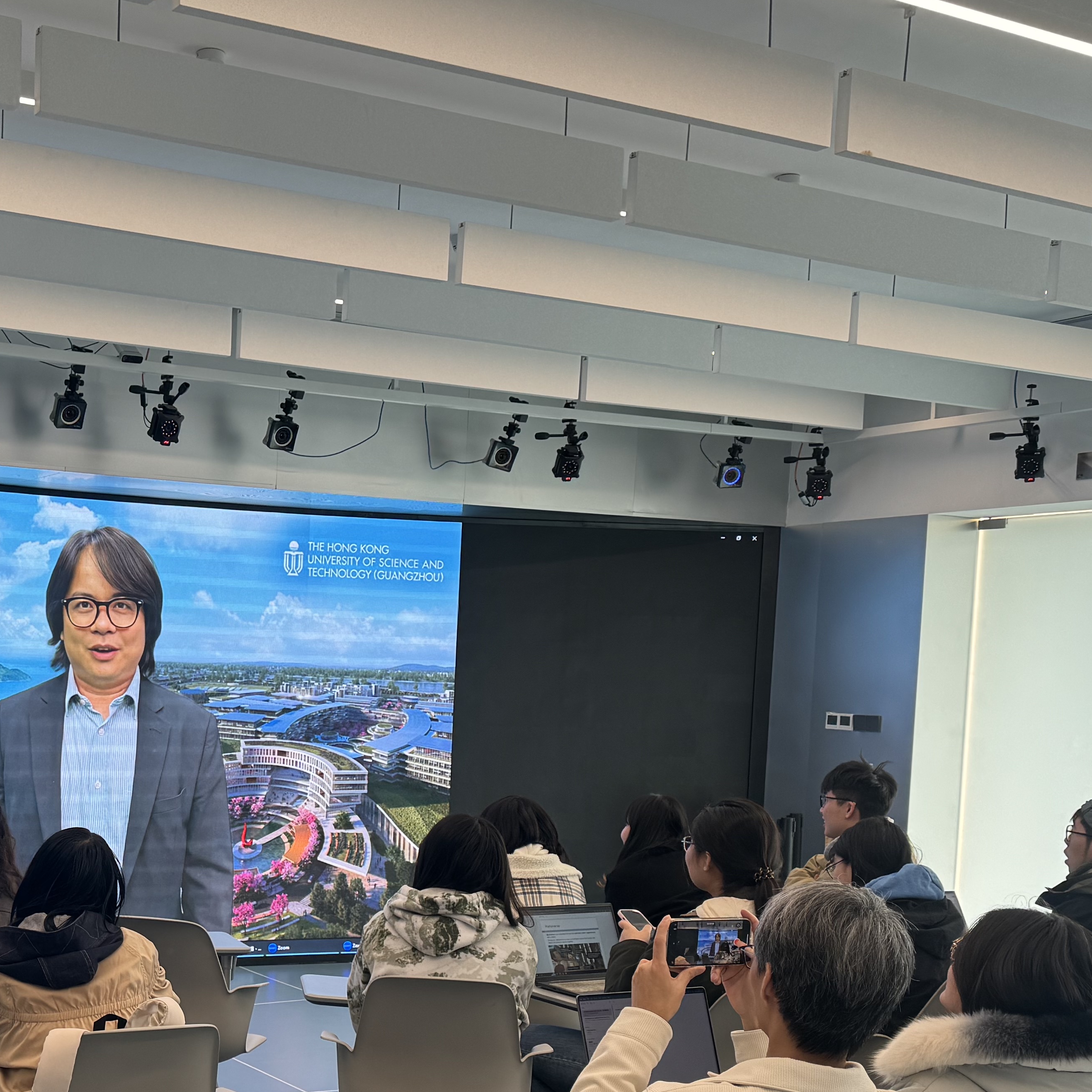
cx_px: 177
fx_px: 1642
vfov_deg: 36.1
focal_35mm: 46
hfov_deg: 35.3
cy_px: 799
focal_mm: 6.86
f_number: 1.78
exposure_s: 1/152
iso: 64
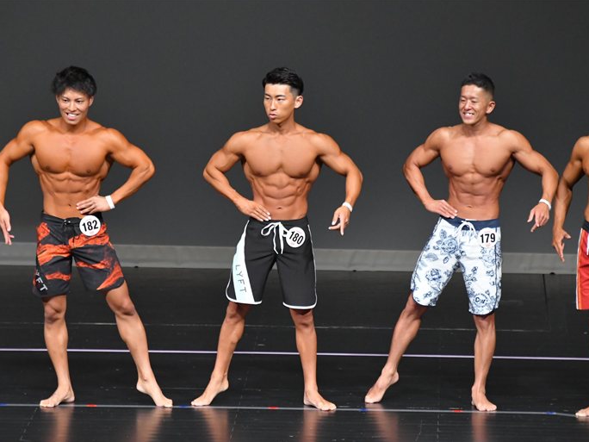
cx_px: 279
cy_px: 221
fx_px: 5836
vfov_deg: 4.3
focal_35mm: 343
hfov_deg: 5.8
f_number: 5.6
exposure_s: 1/400
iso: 4000
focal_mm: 210
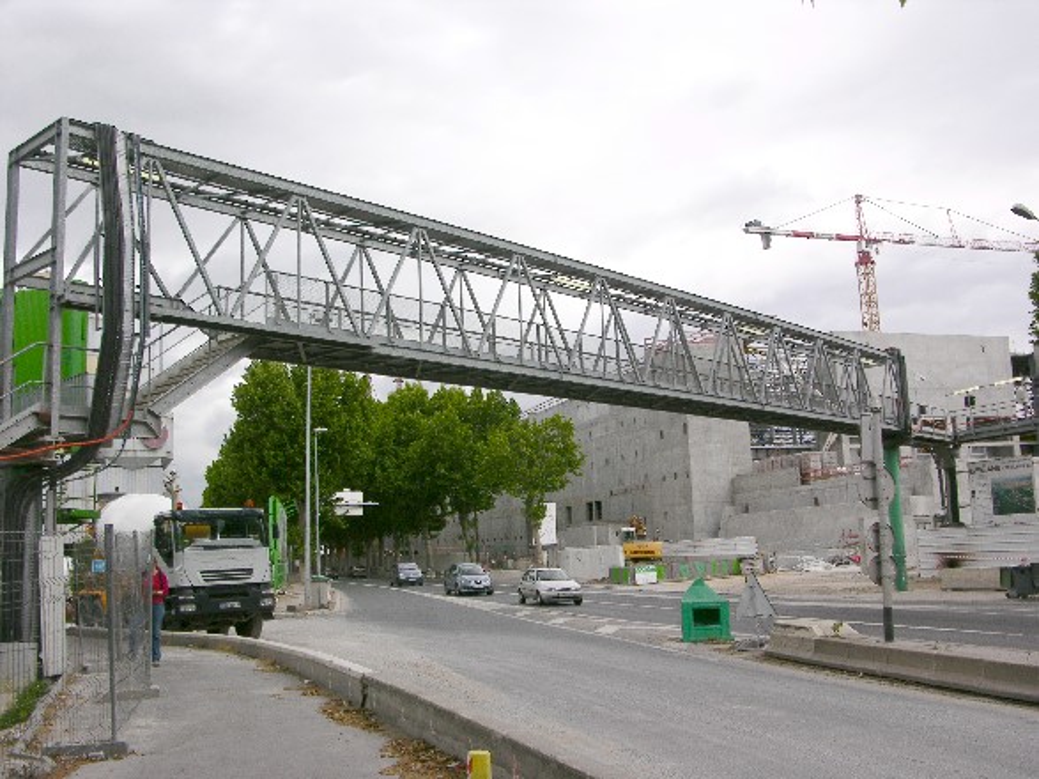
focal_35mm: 35
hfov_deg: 52.6
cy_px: 390
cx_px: 520
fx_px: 1050
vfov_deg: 40.7
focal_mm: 8.9
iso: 50
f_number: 7.1
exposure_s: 1/106
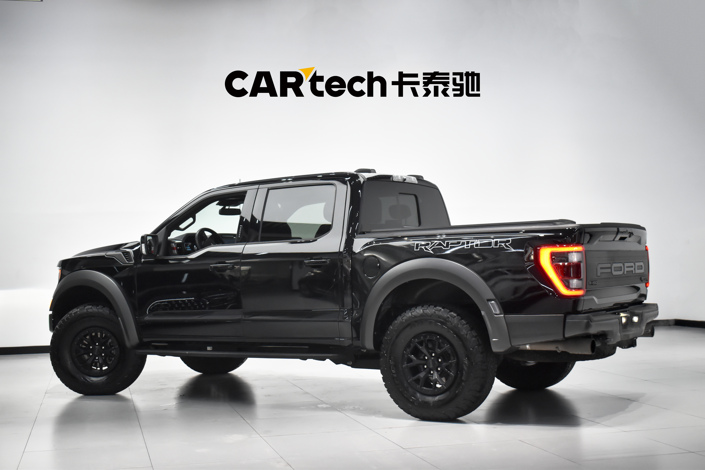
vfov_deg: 26.5
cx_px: 352
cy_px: 235
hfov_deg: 38.9
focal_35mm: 51
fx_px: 999
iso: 1600
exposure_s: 1/200
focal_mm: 34
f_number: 4.5
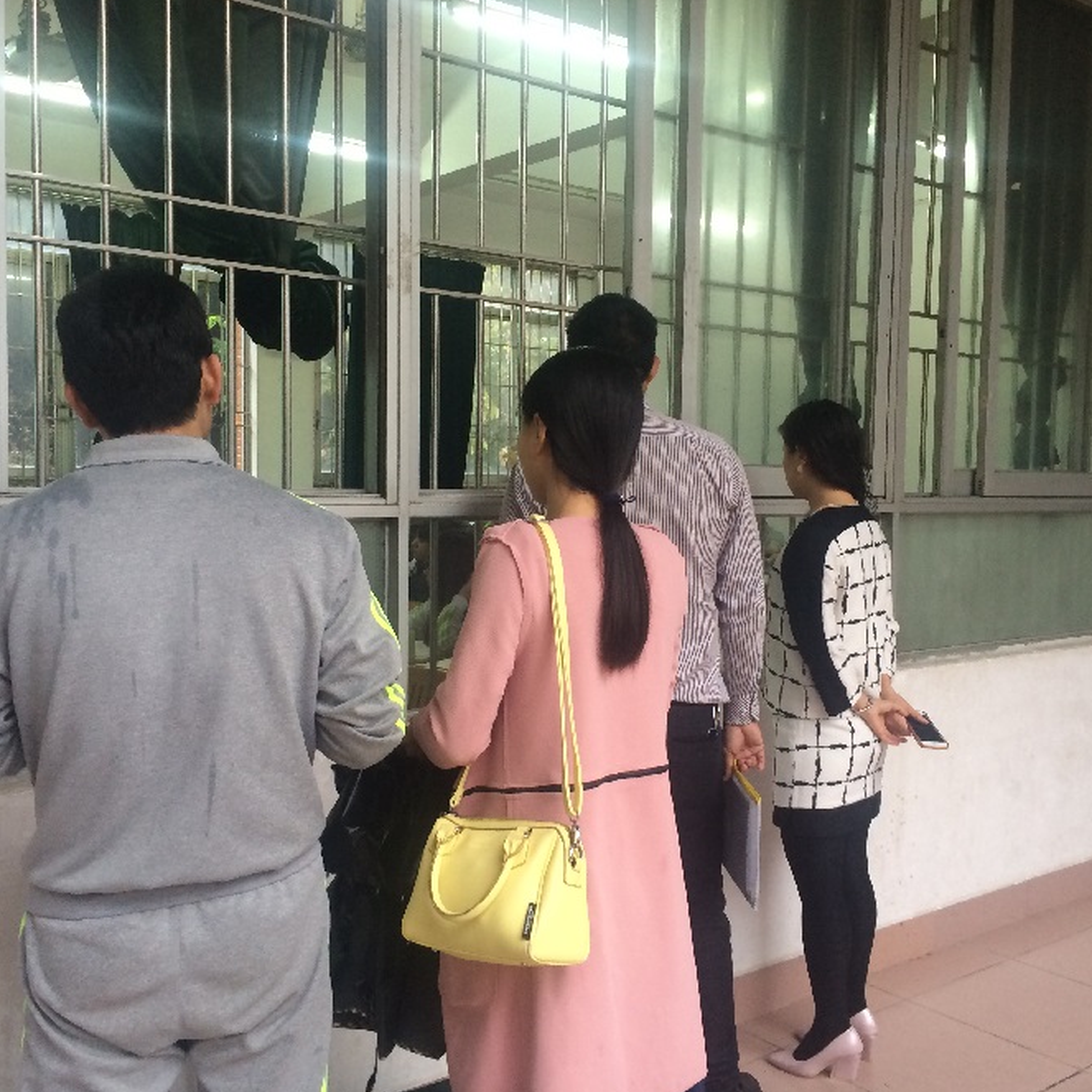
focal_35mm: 36
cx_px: 553
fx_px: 1285
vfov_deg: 46.0
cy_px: 551
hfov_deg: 46.0
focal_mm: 4.12
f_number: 2.2
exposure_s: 1/30
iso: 100
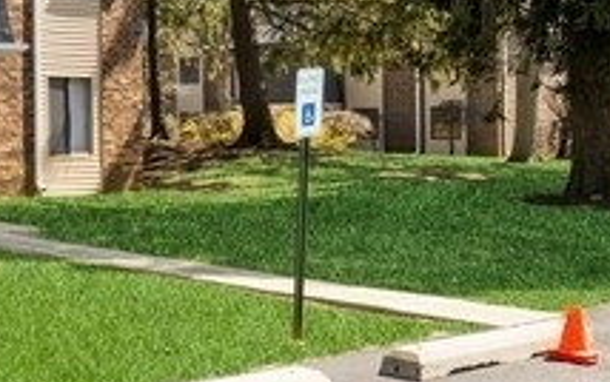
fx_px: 998
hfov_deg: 24.4
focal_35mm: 60
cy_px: 71
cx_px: -356
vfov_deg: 21.4
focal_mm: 14
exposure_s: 1/160
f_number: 8
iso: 200
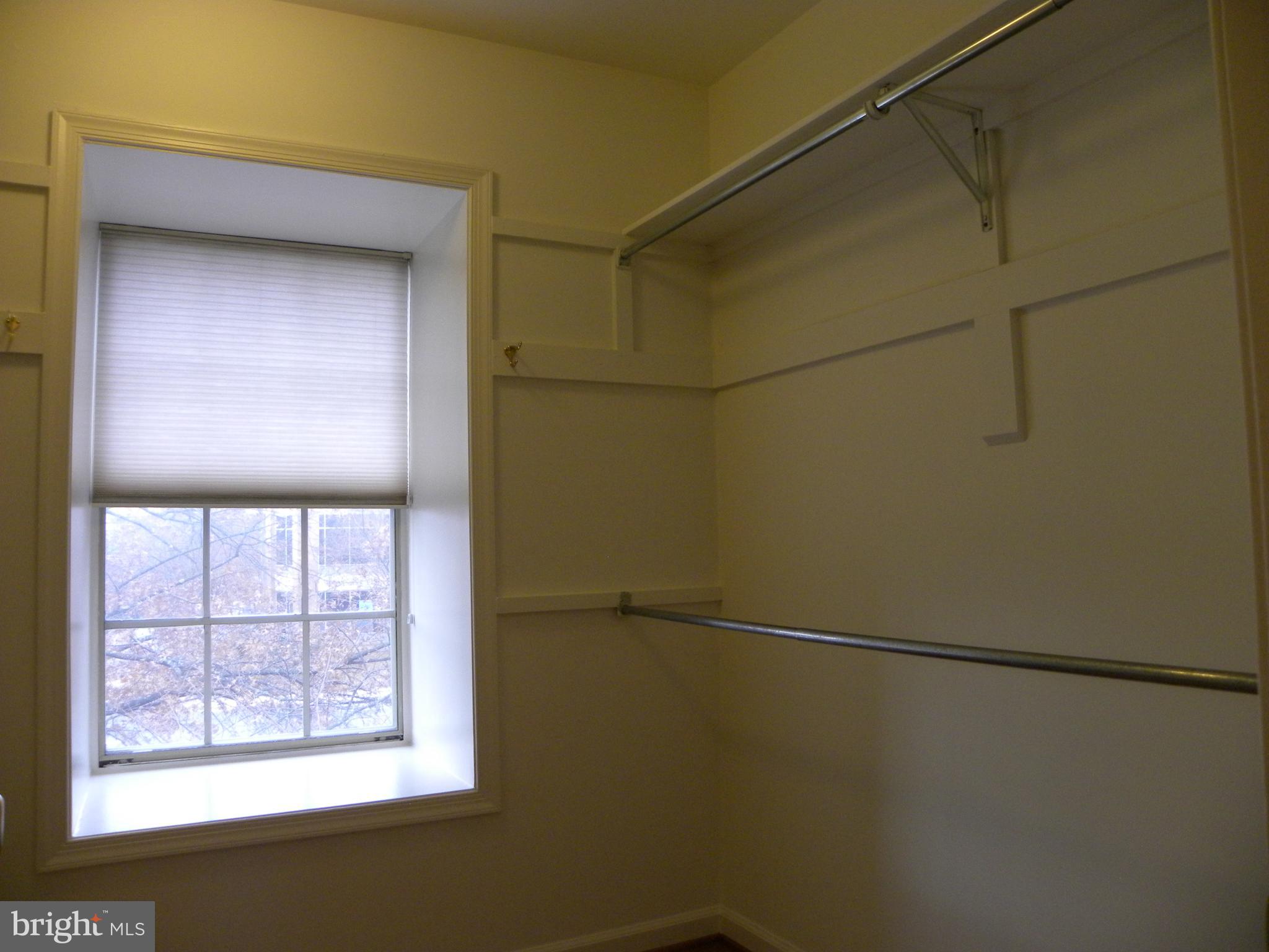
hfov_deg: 67.3
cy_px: 476
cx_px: 634
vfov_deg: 53.1
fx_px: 953
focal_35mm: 26
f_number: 2.8
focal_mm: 4.6
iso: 215
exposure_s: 1/76.8
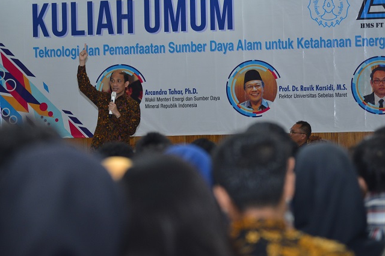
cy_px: 98
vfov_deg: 9.1
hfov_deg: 13.7
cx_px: 191
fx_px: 1603
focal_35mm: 150
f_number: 4
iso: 2000
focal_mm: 120
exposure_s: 1/250
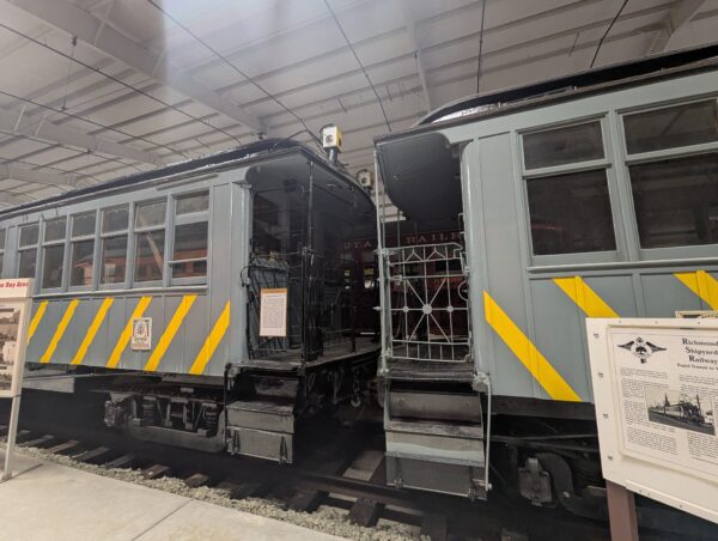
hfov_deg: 106.1
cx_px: 359
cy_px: 270
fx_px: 270
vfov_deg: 90.1
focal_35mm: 13
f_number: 2.2
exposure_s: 1/24
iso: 328
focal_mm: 1.95
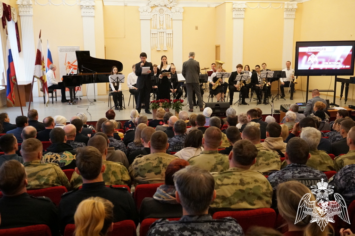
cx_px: 178
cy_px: 118
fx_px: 355
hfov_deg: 53.2
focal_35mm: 36
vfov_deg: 36.8
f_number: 4
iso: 6400
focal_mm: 24
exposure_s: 1/160
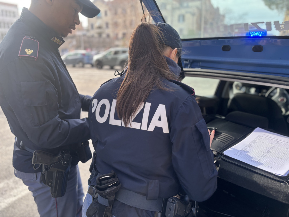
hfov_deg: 67.3
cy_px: 108
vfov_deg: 53.1
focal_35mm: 26
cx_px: 144
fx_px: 217
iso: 50
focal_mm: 5.96
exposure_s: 1/403
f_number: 1.6
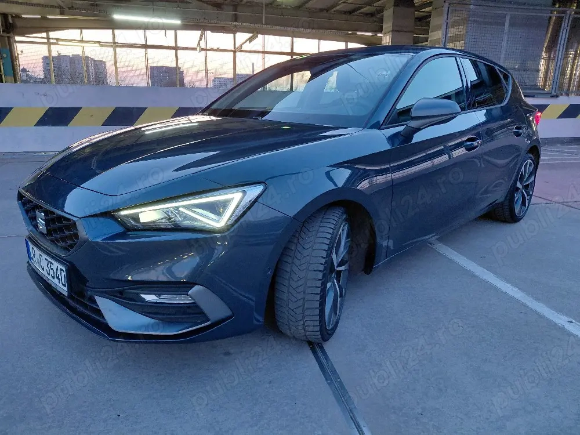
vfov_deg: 54.9
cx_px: 290
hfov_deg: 69.4
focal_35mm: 25
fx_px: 419
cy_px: 218
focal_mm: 4.69
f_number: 1.8
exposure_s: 1/30
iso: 320
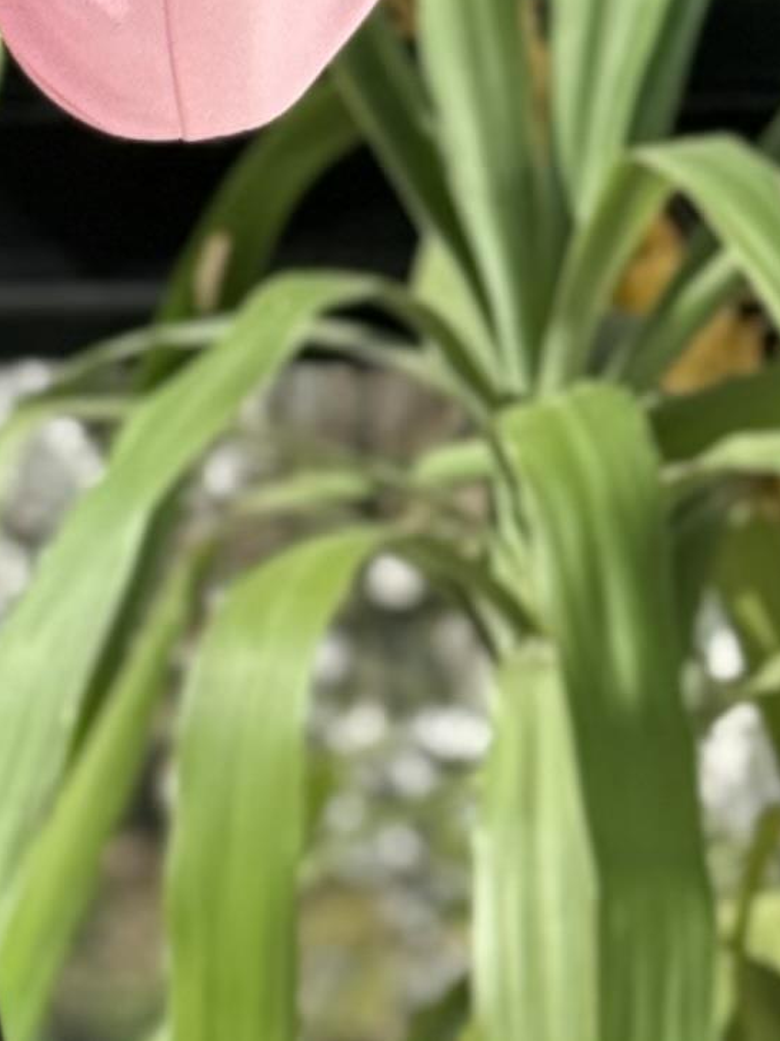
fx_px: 7992
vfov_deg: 7.4
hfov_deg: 5.5
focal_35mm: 266
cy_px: 122
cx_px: -701
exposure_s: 1/1513
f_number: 1.78
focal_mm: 6.76
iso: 100
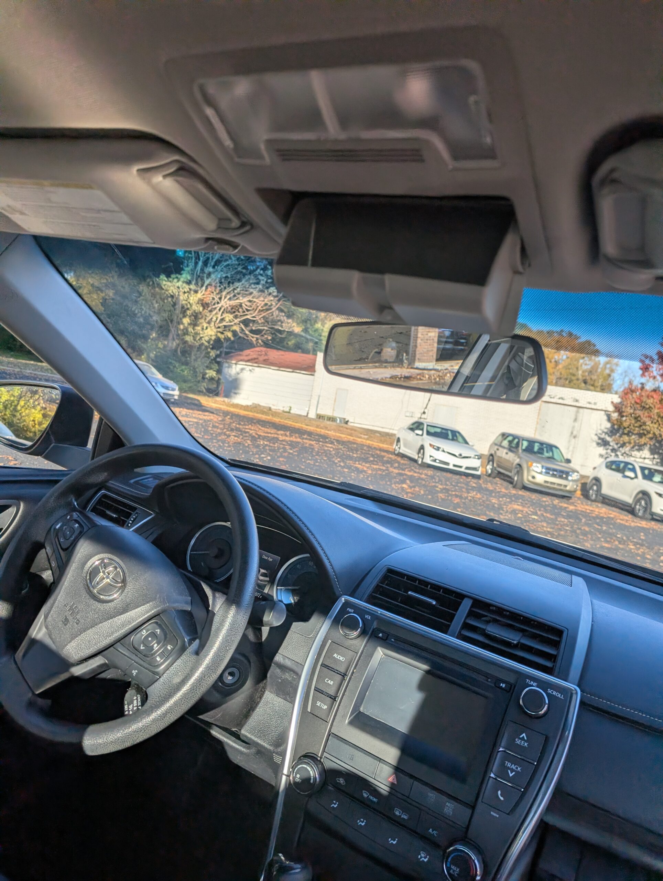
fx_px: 611
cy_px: 440
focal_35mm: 24
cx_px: 332
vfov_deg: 71.5
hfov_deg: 56.9
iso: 20
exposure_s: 1/654
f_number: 1.68
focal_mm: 6.9
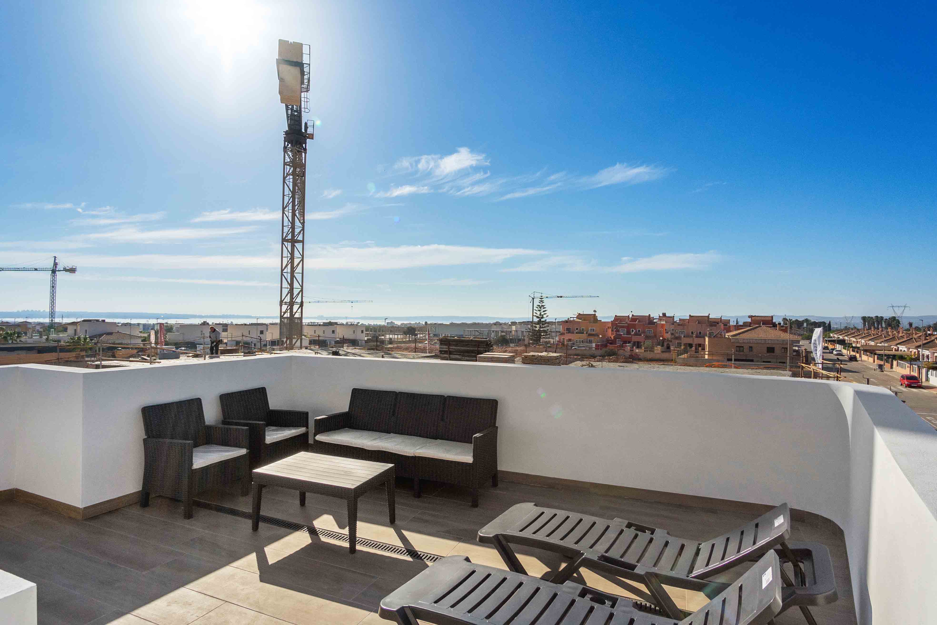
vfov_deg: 67.4
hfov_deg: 90.0
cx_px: 468
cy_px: 312
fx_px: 468
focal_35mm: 18
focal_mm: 12
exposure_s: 1/2500
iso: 320
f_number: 8
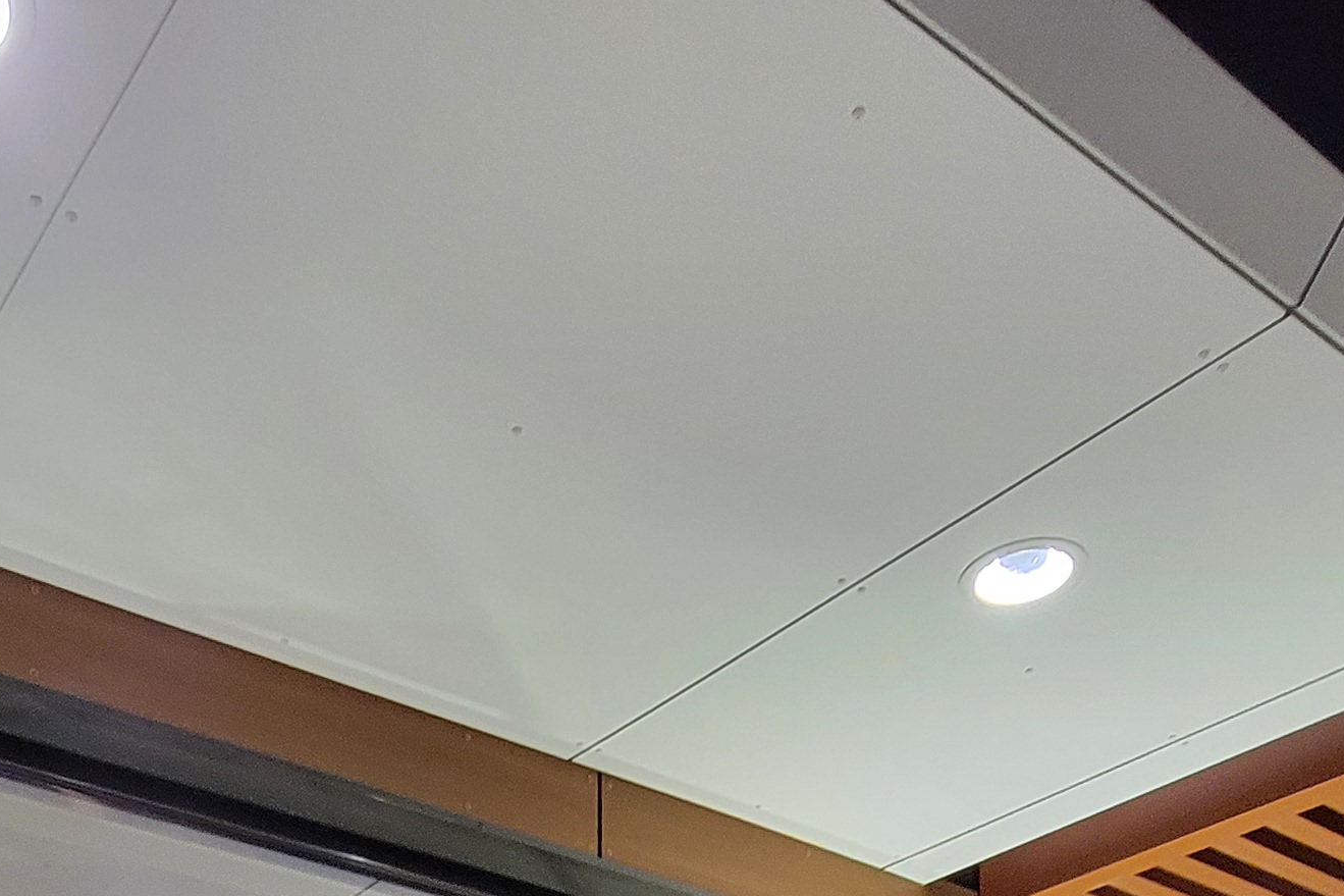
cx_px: 409
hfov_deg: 46.4
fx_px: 1530
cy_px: 1463
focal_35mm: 41
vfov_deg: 23.4
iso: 400
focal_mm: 2.2
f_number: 2.2
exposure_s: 1/33
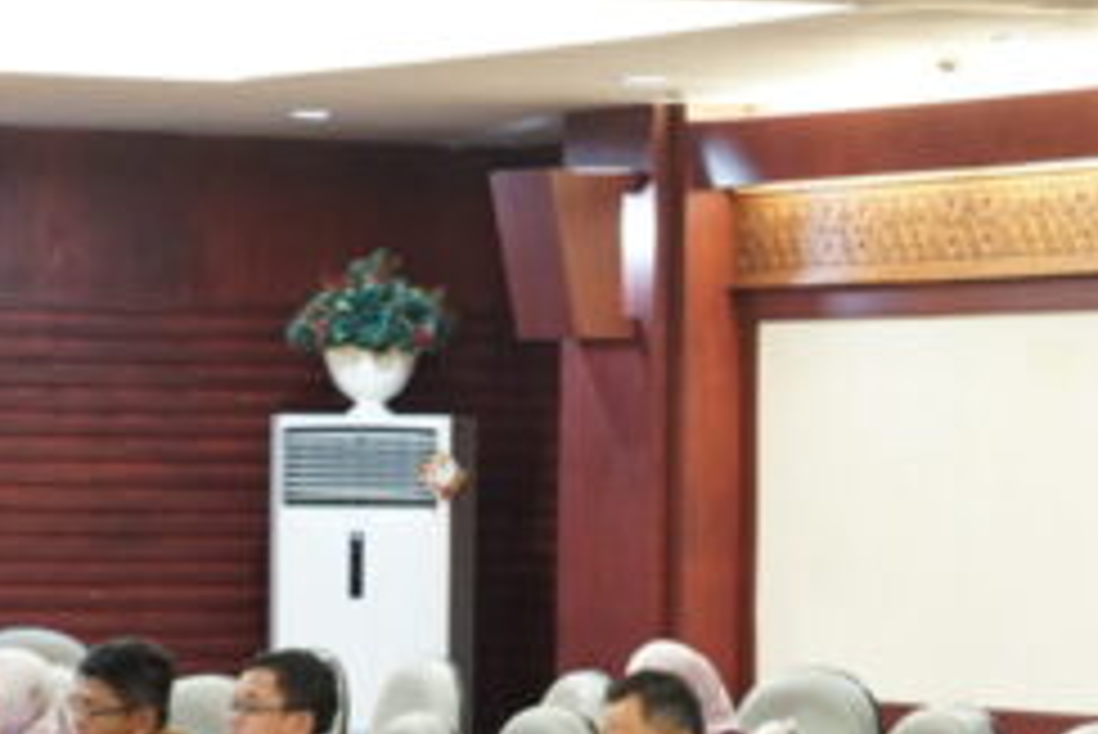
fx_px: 6714
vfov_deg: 6.2
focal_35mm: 220
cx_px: 738
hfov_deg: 9.3
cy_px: 608
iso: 2500
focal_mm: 70
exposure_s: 1/100
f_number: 2.8
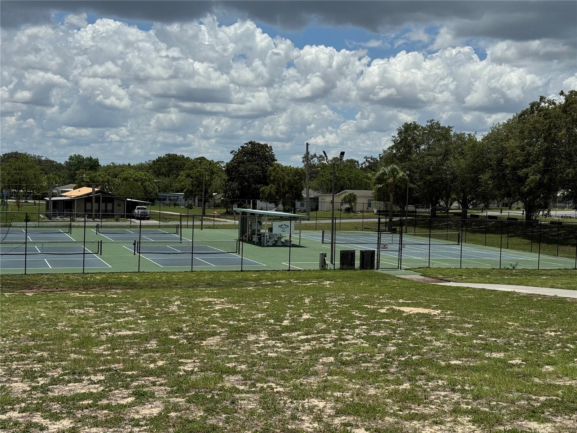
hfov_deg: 39.7
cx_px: 288
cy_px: 216
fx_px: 800
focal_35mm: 48
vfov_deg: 30.3
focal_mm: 6.76
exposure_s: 1/9009
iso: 80
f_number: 1.78
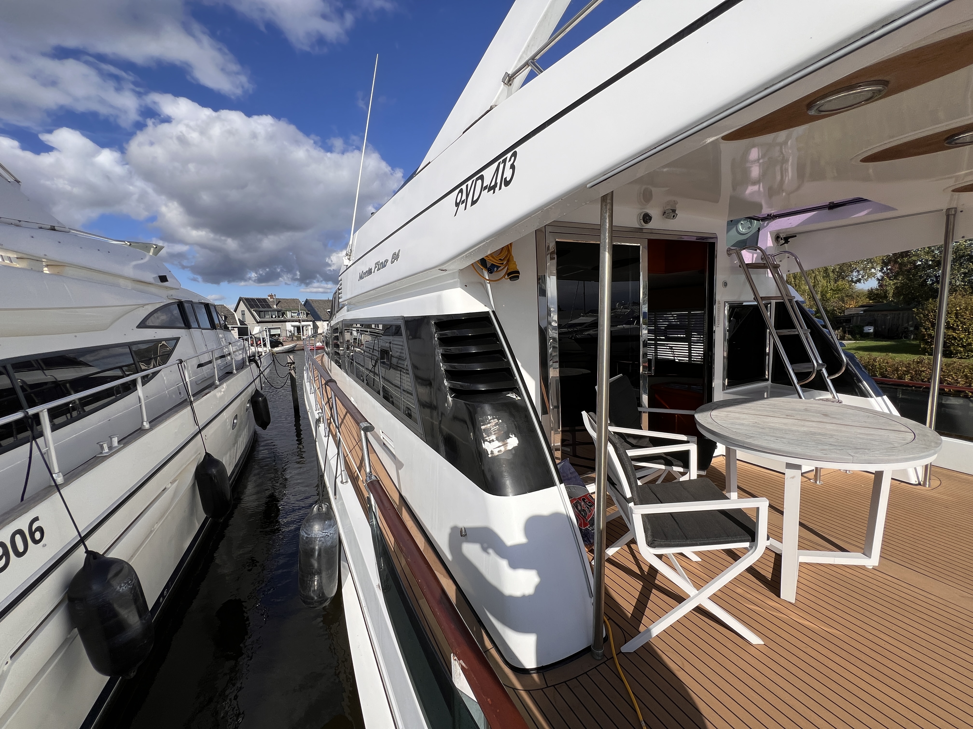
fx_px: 365
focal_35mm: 13
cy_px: 364
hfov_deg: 106.2
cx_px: 486
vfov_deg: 89.9
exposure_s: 1/1429
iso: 32
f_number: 1.8
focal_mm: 1.57
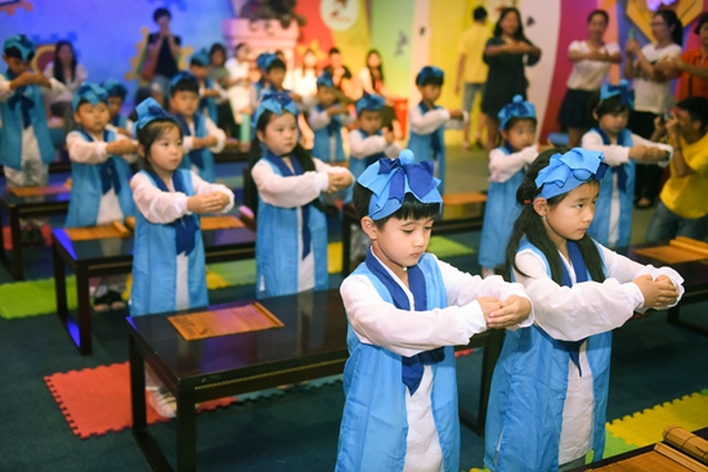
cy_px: 236
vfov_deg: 31.9
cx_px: 354
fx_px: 826
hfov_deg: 46.4
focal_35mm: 42
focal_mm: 42
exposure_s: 1/200
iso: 3200
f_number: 2.8
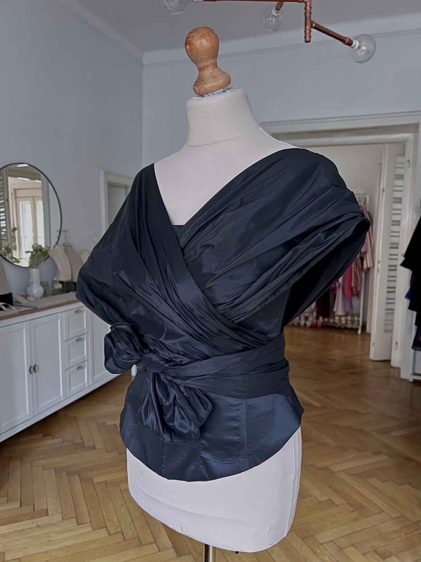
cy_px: 281
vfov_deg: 67.3
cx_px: 210
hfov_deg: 53.1
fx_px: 422
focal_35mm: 26
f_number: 1.5
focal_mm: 5.7
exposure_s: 1/28
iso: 1000
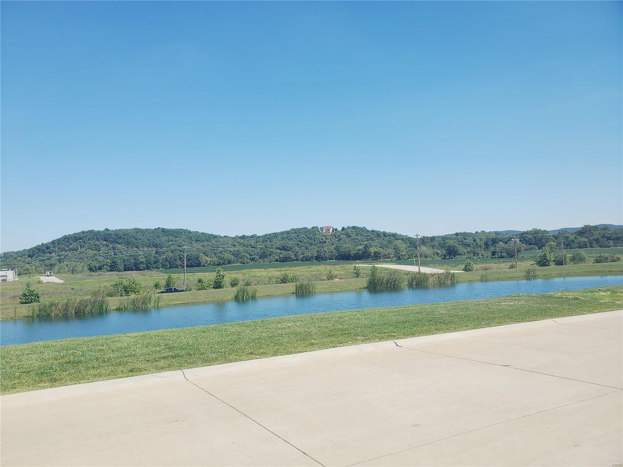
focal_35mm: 26
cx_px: 312
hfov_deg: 67.3
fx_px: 468
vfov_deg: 53.1
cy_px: 234
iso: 50
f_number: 2.4
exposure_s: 1/1858
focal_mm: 4.3
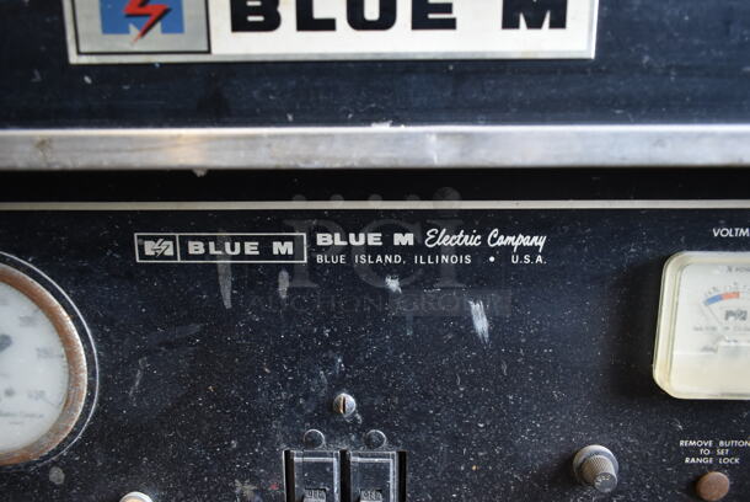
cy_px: 251
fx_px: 563
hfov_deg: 67.3
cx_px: 375
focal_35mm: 27
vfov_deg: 48.0
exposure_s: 1/30
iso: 720
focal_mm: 18
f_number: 3.5
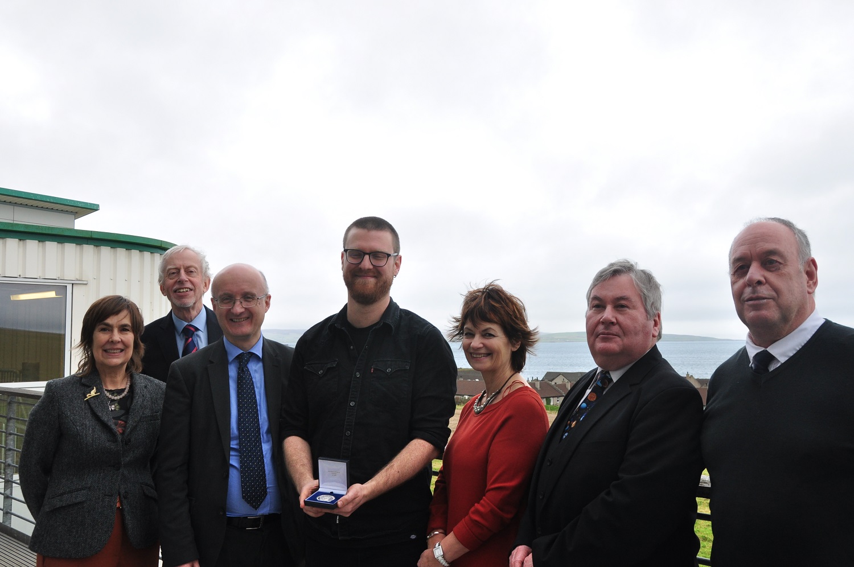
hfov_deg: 57.3
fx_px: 782
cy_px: 284
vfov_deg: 39.9
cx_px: 427
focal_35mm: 33
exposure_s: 1/80
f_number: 8
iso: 400
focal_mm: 22
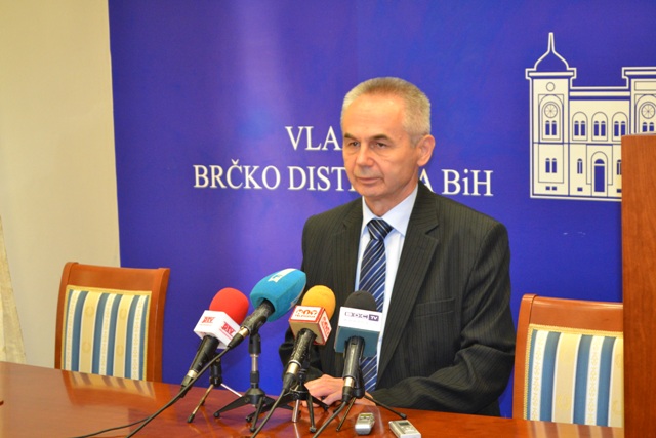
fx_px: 1504
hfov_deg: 24.6
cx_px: 328
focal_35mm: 82
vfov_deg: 16.6
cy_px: 219
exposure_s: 1/60
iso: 2000
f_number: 5.6
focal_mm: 55
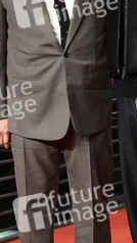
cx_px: 95
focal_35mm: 144
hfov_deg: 8.4
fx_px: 929
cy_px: 55
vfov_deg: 14.8
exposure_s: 1/250
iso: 6400
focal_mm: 82
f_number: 5.6
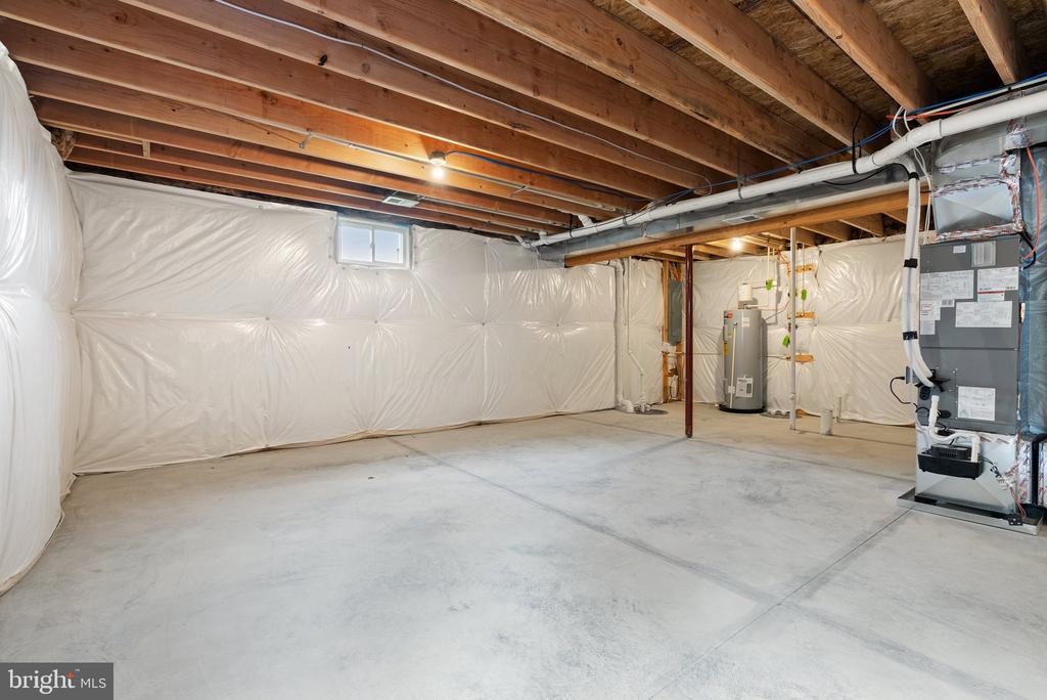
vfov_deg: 73.8
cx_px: 524
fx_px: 466
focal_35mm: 16
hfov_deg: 96.7
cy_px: 350
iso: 640
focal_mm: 16
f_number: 10
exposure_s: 1.3
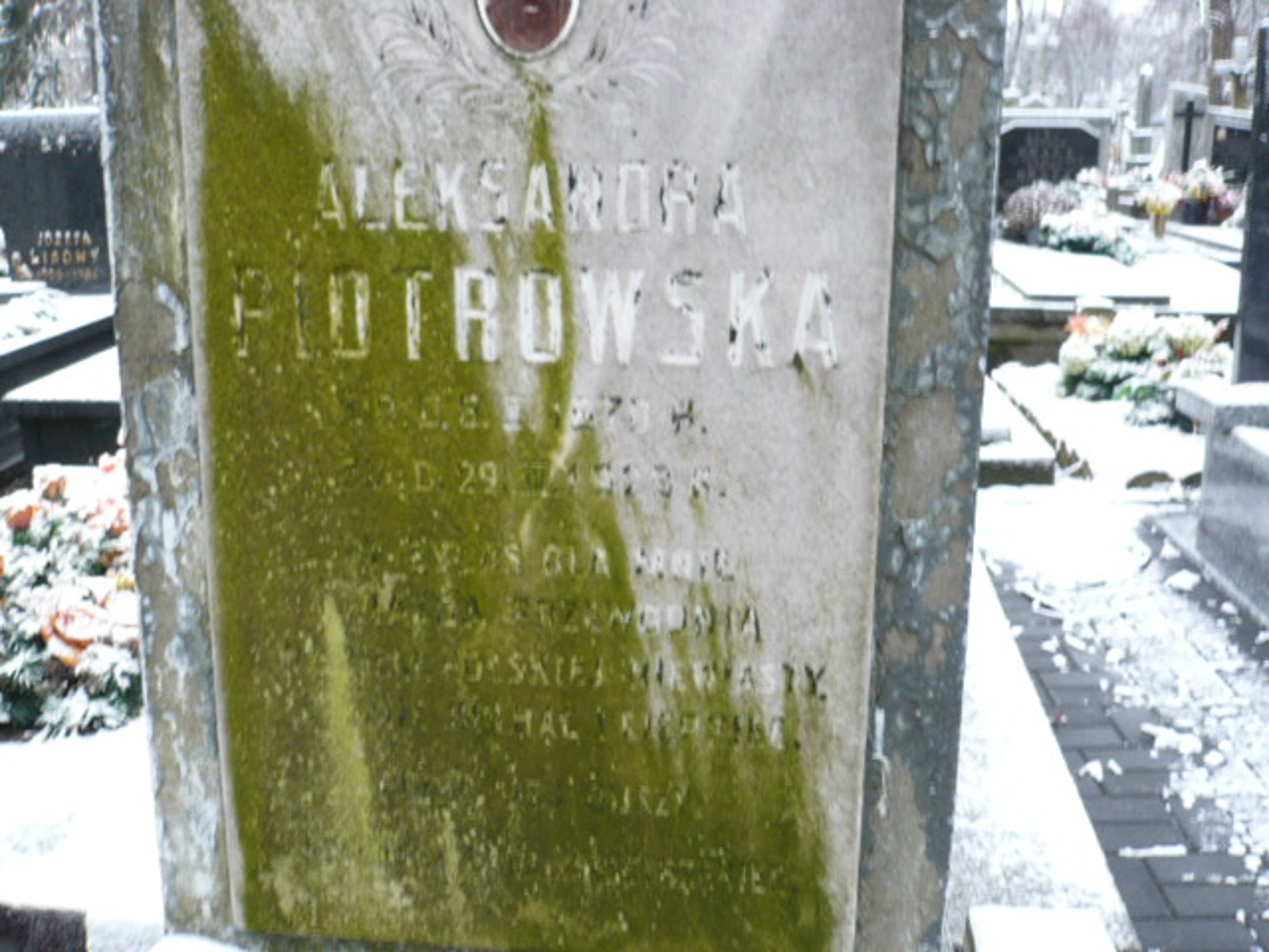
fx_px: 1283
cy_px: 476
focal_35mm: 35
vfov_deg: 40.7
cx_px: 634
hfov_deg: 52.6
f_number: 2.8
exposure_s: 1/30
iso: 160
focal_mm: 5.8
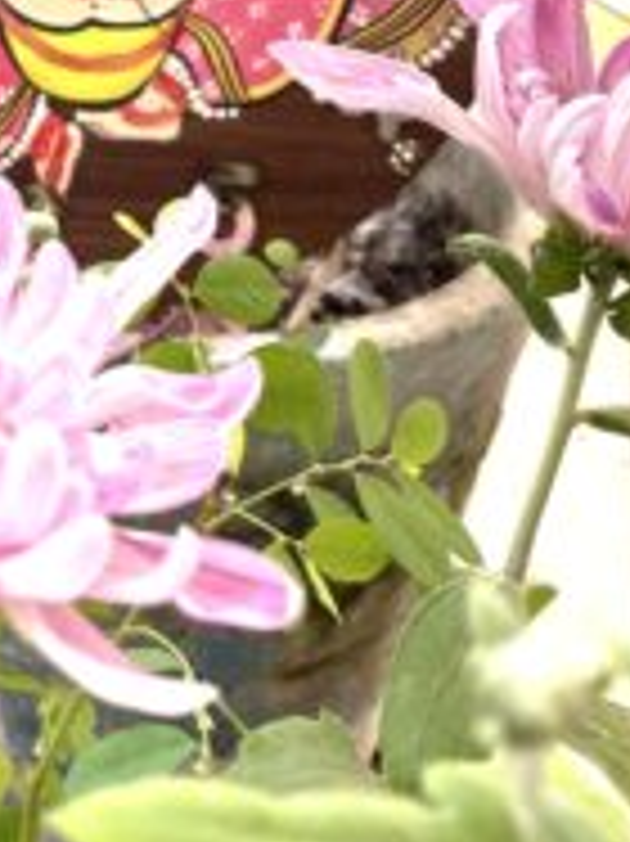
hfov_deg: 21.9
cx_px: 27
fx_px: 1579
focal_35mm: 65
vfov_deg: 27.3
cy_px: -88
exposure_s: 1/640
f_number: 1.6
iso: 32
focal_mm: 4.2
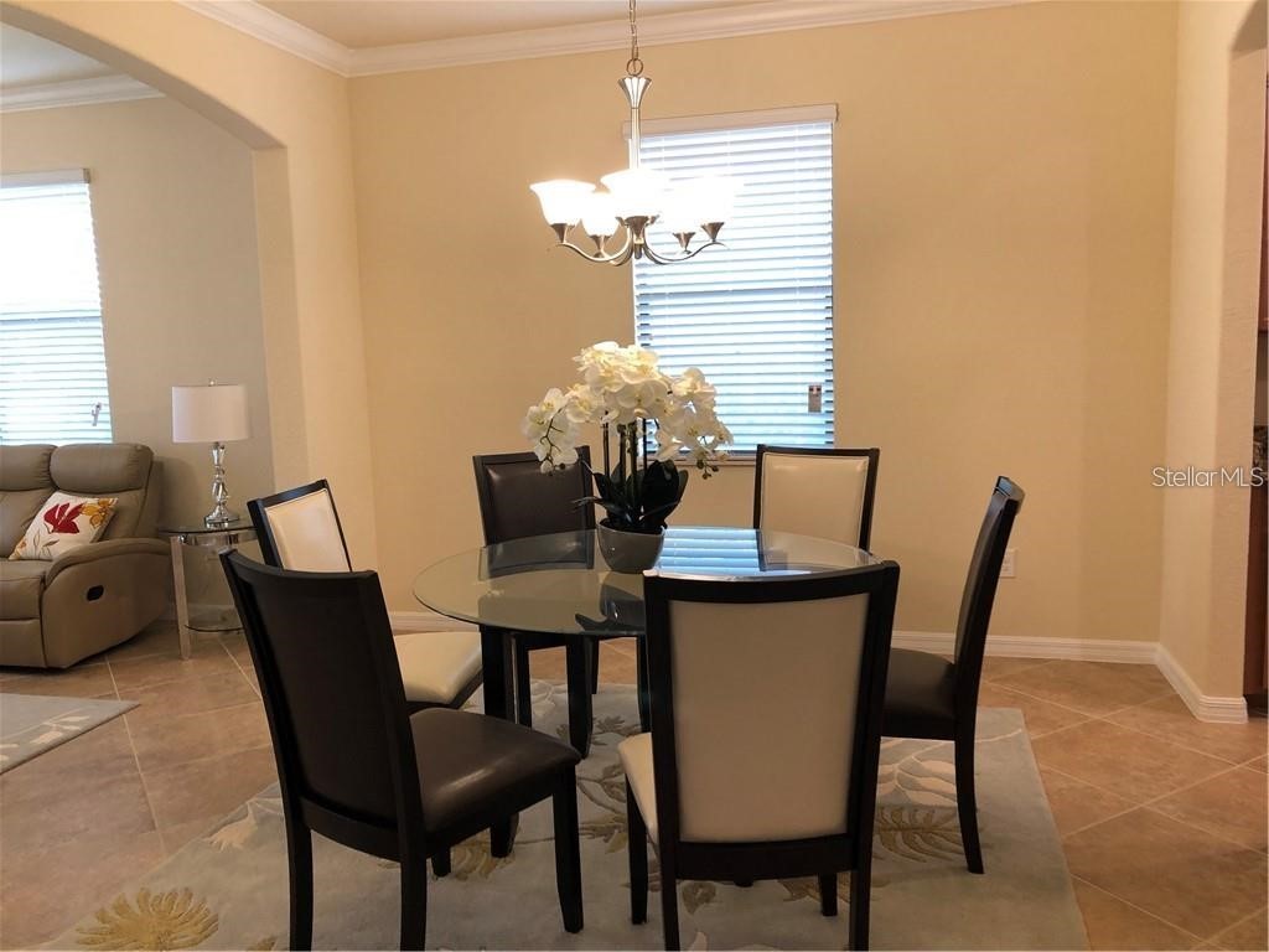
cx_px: 634
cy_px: 476
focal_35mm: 28
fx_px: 1026
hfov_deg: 63.4
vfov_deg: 49.7
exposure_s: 1/24
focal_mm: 4
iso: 40
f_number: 1.8
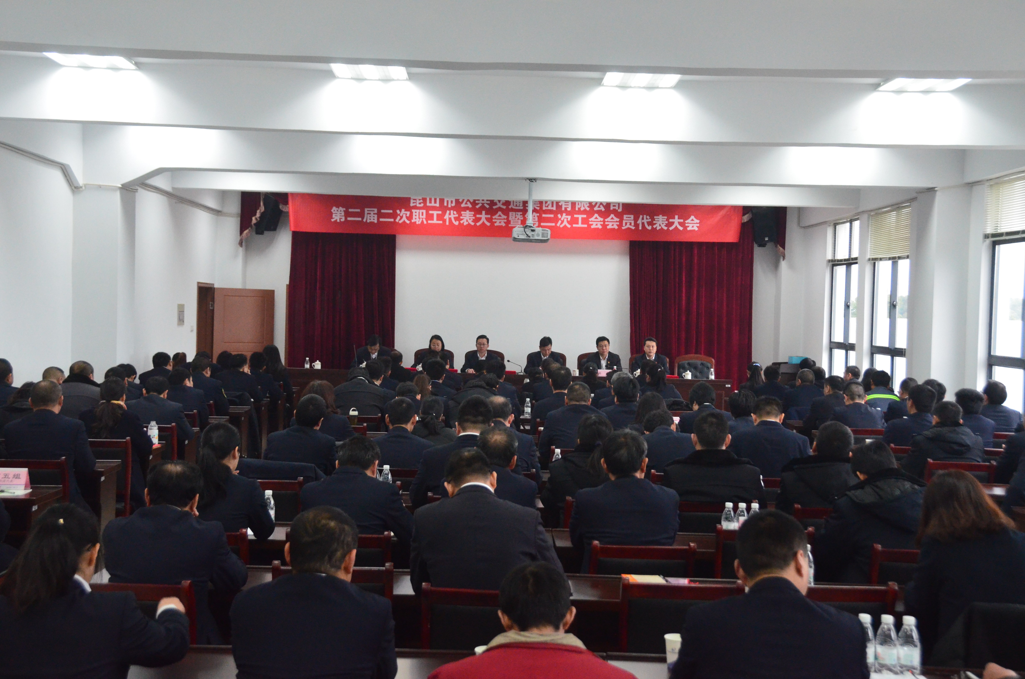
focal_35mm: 48
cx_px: 512
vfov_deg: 28.0
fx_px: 1364
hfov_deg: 41.2
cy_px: 340
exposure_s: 1/60
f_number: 5.6
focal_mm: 32
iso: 3200
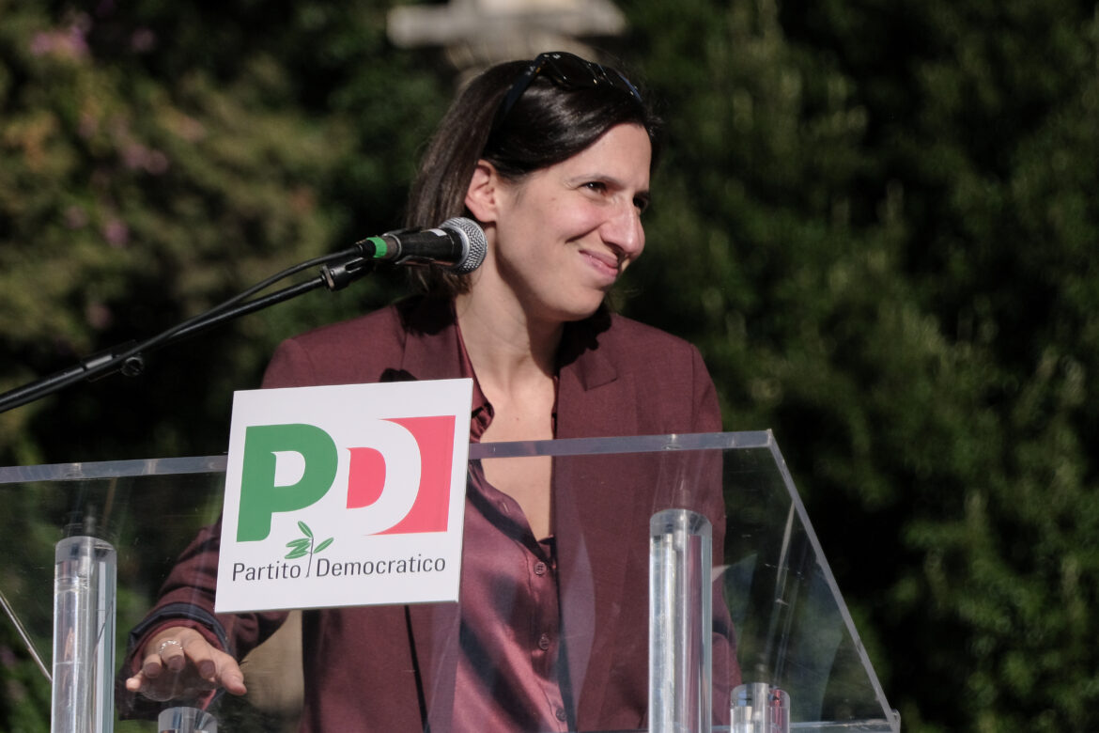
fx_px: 13736
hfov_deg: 4.6
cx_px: 550
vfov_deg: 3.1
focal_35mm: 450
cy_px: 366
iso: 800
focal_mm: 300
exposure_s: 1/250
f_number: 6.3
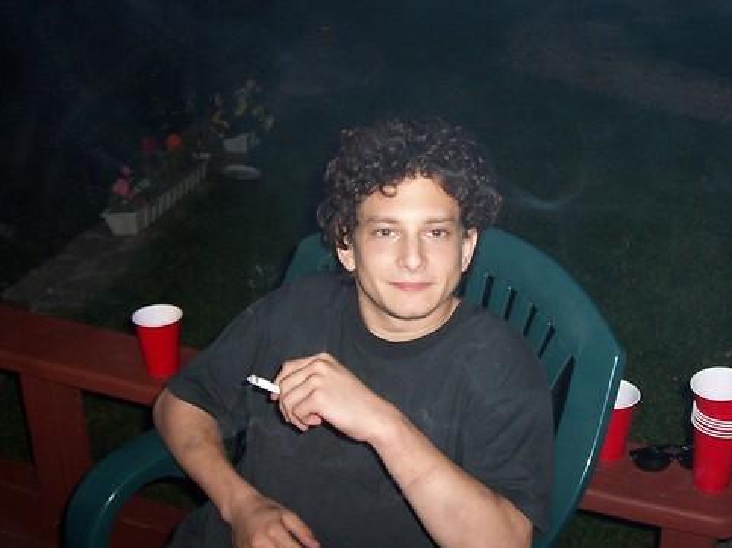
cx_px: 462
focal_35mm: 49
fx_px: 1036
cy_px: 242
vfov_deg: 29.6
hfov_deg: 38.6
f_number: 2.8
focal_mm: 5.6
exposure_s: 1/60
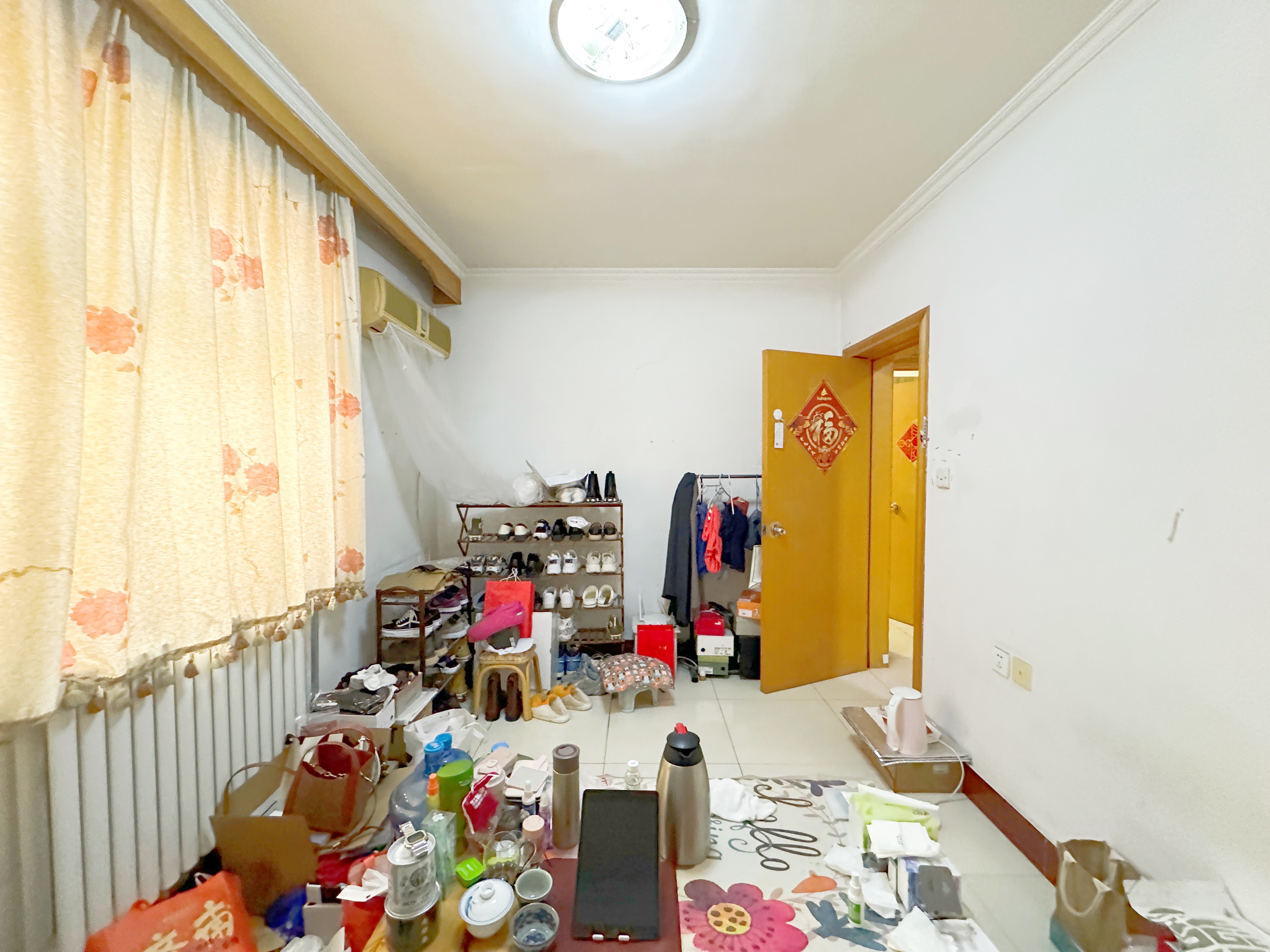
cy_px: 476
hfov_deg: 102.1
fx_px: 514
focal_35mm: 14
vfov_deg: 85.7
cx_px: 635
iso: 800
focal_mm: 2.22
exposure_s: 1/50
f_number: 2.2
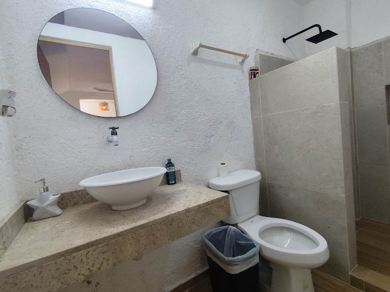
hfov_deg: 91.0
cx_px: 206
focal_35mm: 17
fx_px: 191
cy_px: 147
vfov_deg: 74.7
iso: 125
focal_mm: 1.65
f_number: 2.2
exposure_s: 1/60
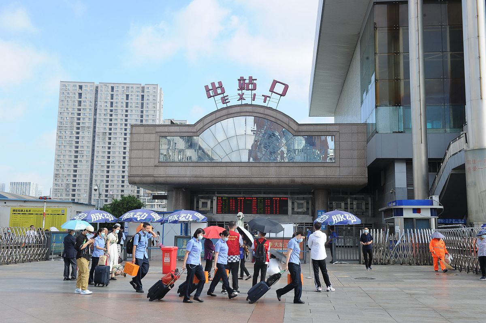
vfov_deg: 35.0
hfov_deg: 50.7
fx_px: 513
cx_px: 243
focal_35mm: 38
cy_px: 162
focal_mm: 38
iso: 200
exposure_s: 1/125
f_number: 11
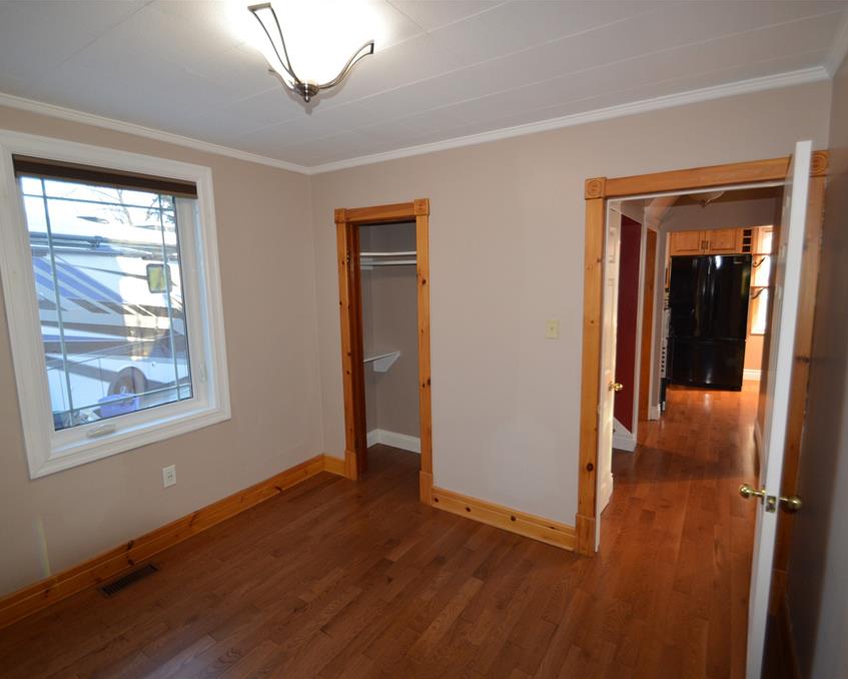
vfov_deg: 77.0
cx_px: 416
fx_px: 427
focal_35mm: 17
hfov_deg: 89.6
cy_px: 340
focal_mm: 10
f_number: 3.5
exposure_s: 1/60
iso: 640
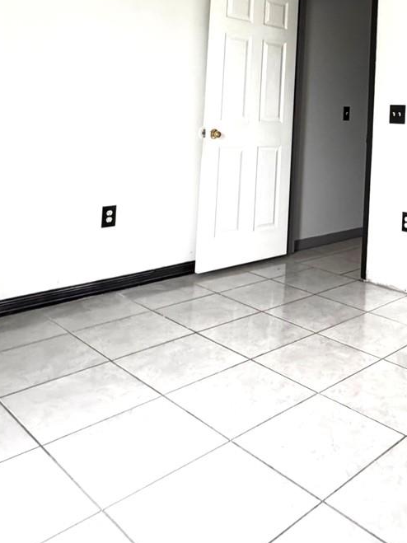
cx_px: 373
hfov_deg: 38.6
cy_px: 86
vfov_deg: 49.7
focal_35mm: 34
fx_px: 533
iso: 640
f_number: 2.2
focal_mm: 2.22
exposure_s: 1/60
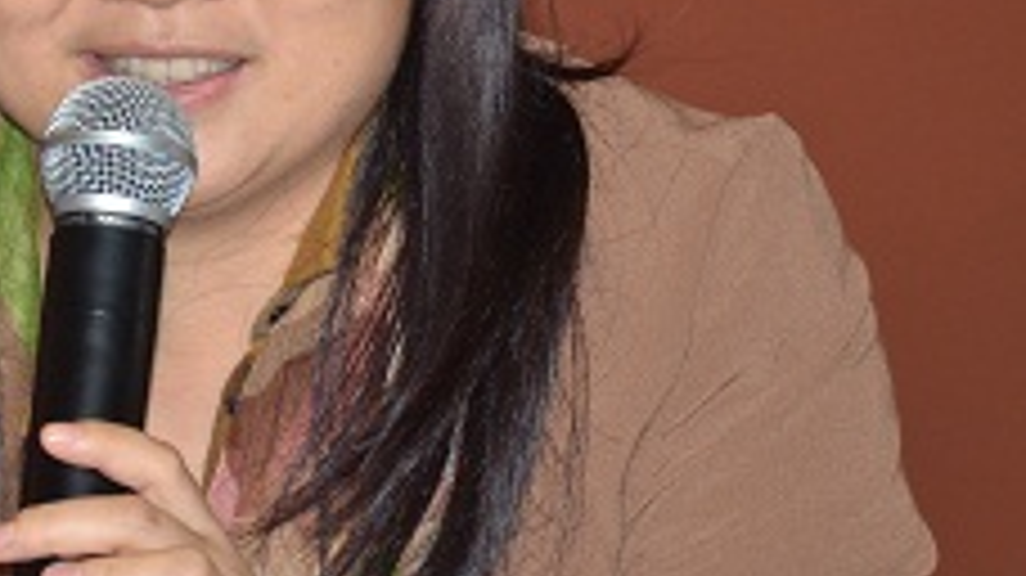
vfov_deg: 3.4
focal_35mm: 361
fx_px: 9821
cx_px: 184
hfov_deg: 6.0
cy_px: 34
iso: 800
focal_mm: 105
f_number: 5.6
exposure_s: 1/60
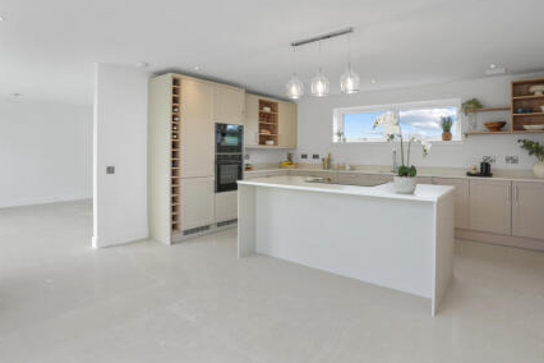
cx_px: 286
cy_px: 163
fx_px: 287
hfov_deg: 86.8
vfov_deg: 64.4
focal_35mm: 19
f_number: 7.1
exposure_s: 1/15
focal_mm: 17
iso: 250
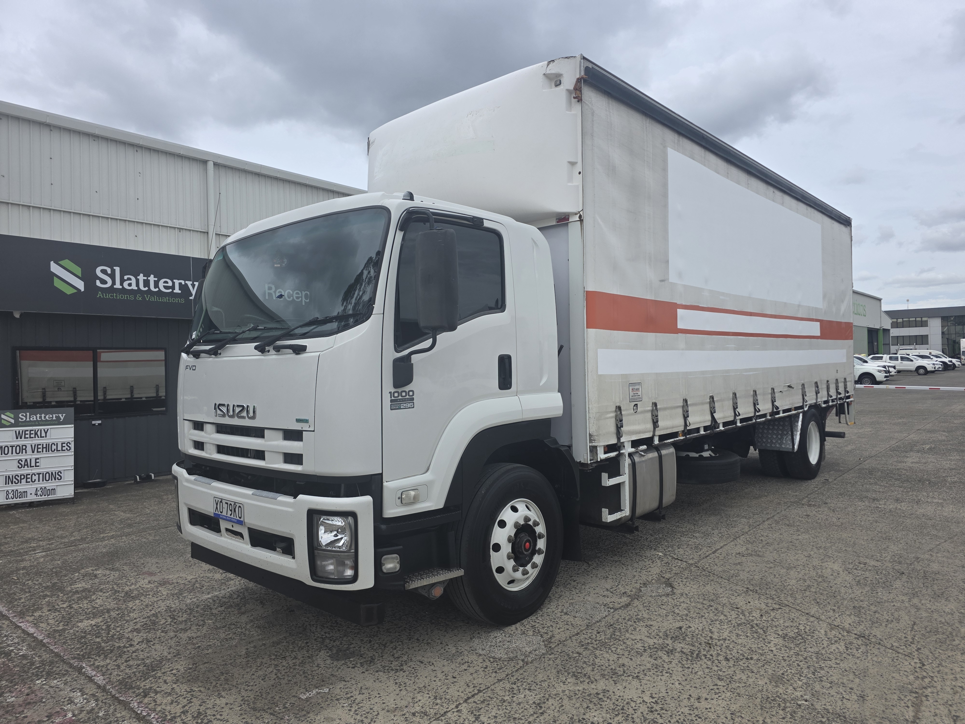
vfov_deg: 58.9
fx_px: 641
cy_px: 362
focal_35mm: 23
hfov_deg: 73.9
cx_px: 482
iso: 80
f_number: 1.7
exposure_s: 1/6150
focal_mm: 6.3
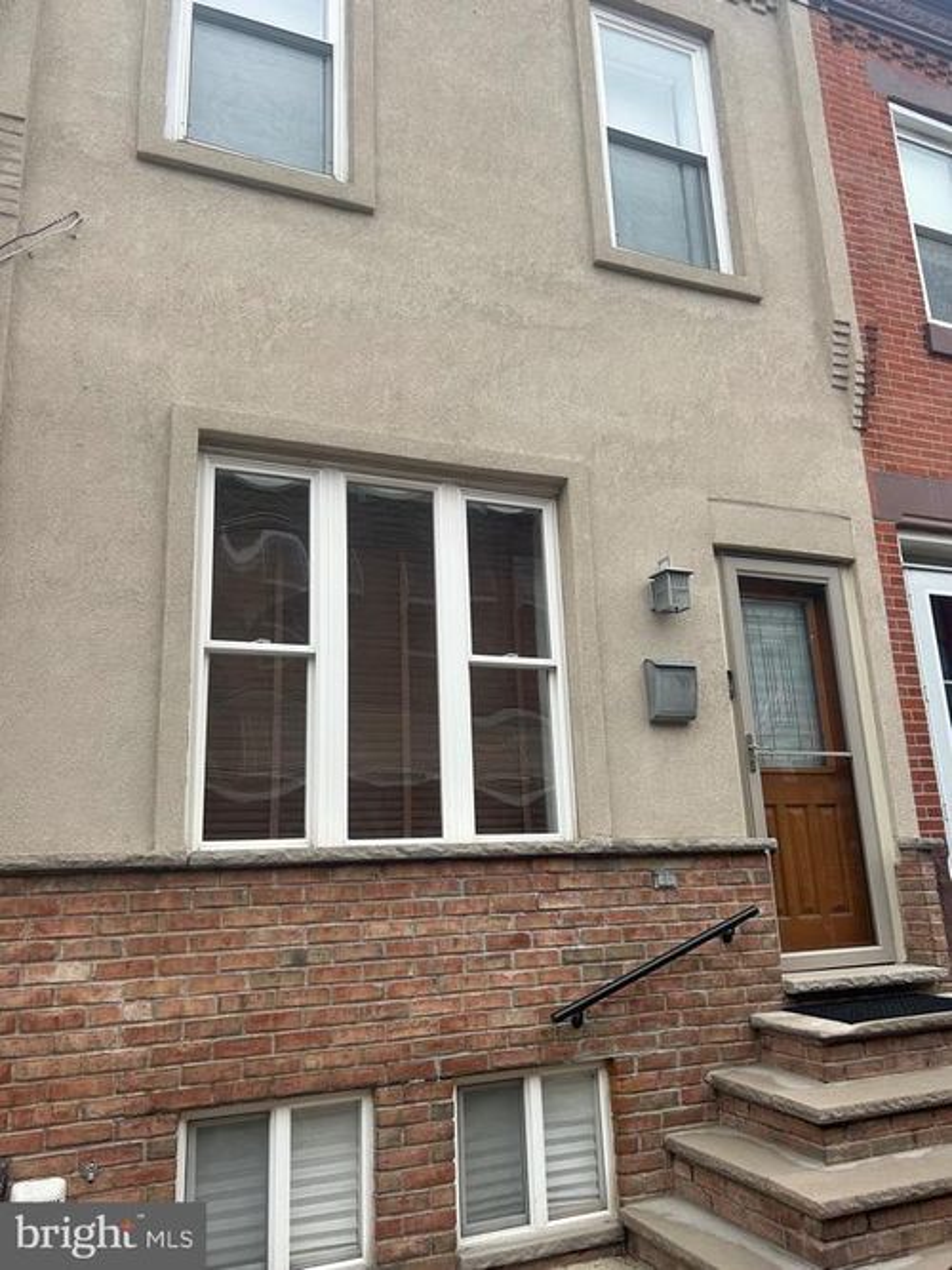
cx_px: 476
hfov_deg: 53.0
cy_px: 635
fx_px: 954
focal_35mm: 26
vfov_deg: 67.3
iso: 40
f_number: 1.5
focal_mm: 5.7
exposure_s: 1/188
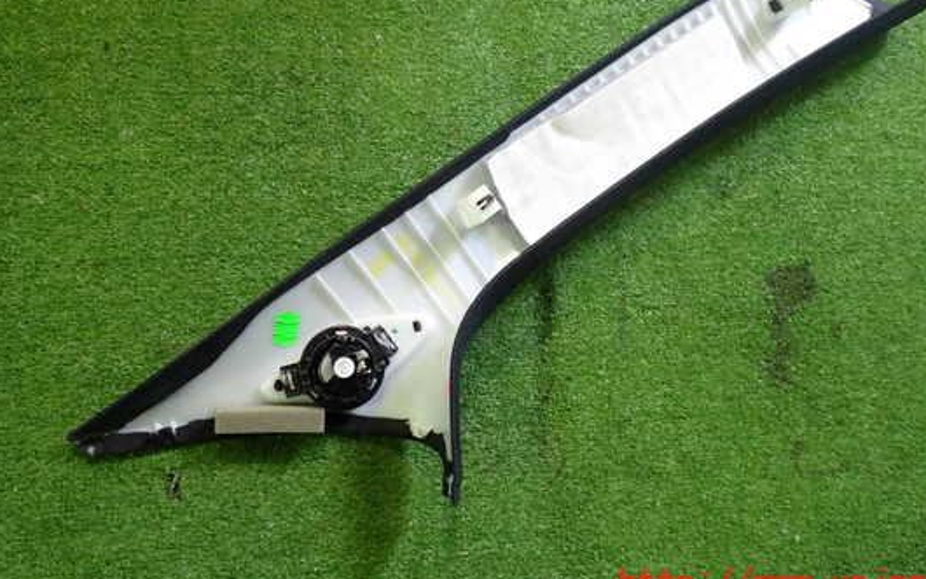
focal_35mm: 36
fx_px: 908
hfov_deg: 54.0
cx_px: 489
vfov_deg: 35.1
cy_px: 213
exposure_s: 1/30
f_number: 2.3
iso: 200
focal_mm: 5.4
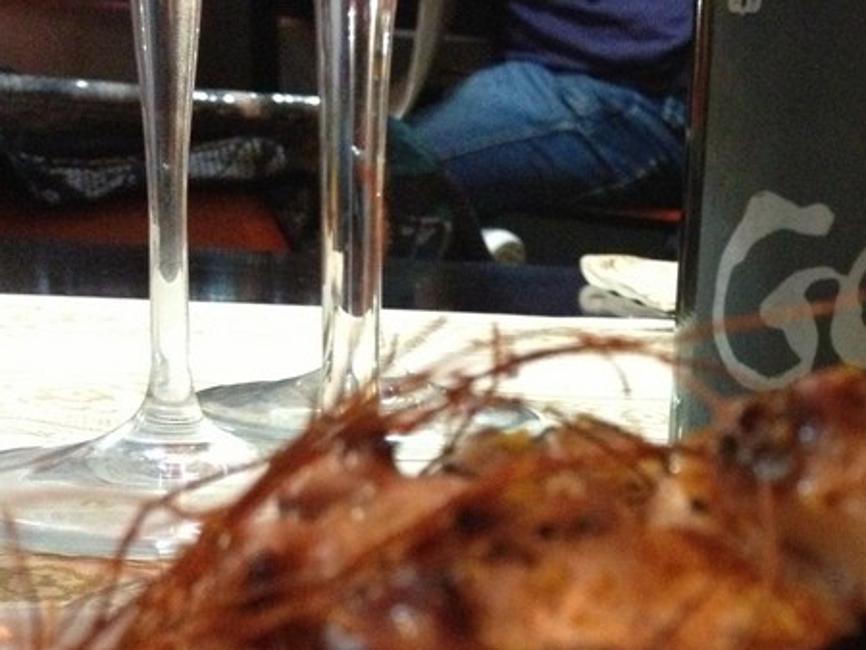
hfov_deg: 26.9
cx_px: 758
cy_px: 601
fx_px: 1752
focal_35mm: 70
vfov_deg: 20.5
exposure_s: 1/15
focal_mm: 4.28
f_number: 2.4
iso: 640
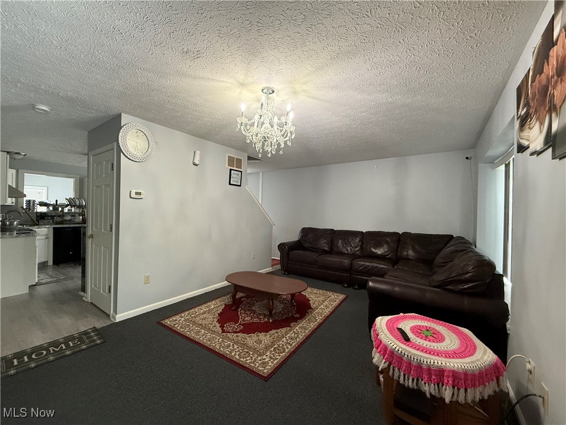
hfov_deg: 102.1
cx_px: 283
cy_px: 212
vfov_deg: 85.7
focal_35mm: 14
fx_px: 229
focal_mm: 2.22
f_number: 2.2
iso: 500
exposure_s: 1/60
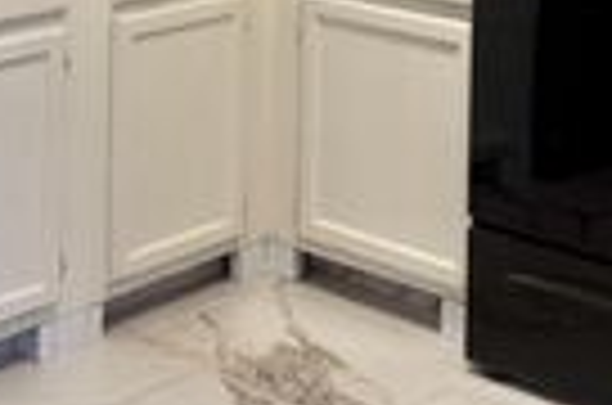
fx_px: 1560
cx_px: 230
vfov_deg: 13.5
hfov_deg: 22.1
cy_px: -295
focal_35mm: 92
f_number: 1.78
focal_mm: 6.76
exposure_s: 1/120
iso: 160
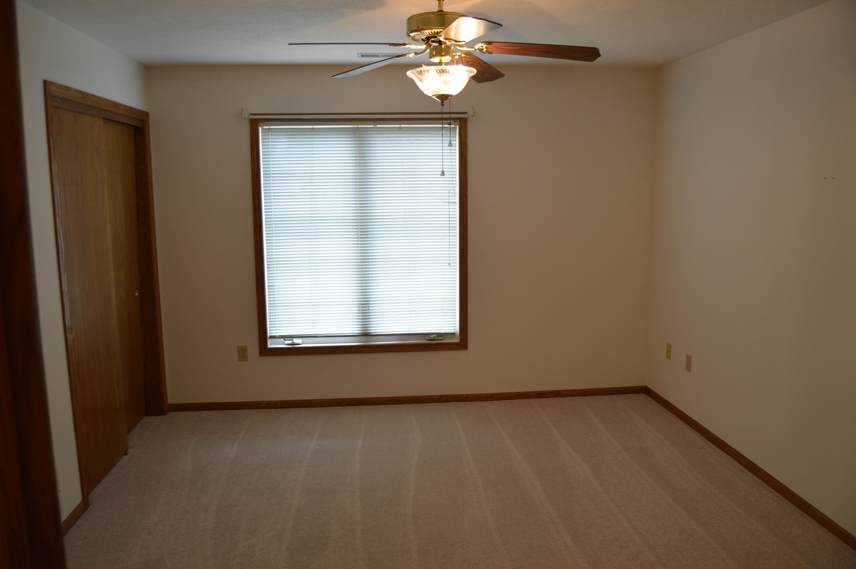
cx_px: 428
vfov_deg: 47.8
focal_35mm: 27
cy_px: 284
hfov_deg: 67.4
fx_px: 641
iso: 400
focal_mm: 18
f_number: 3.5
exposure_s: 1/80
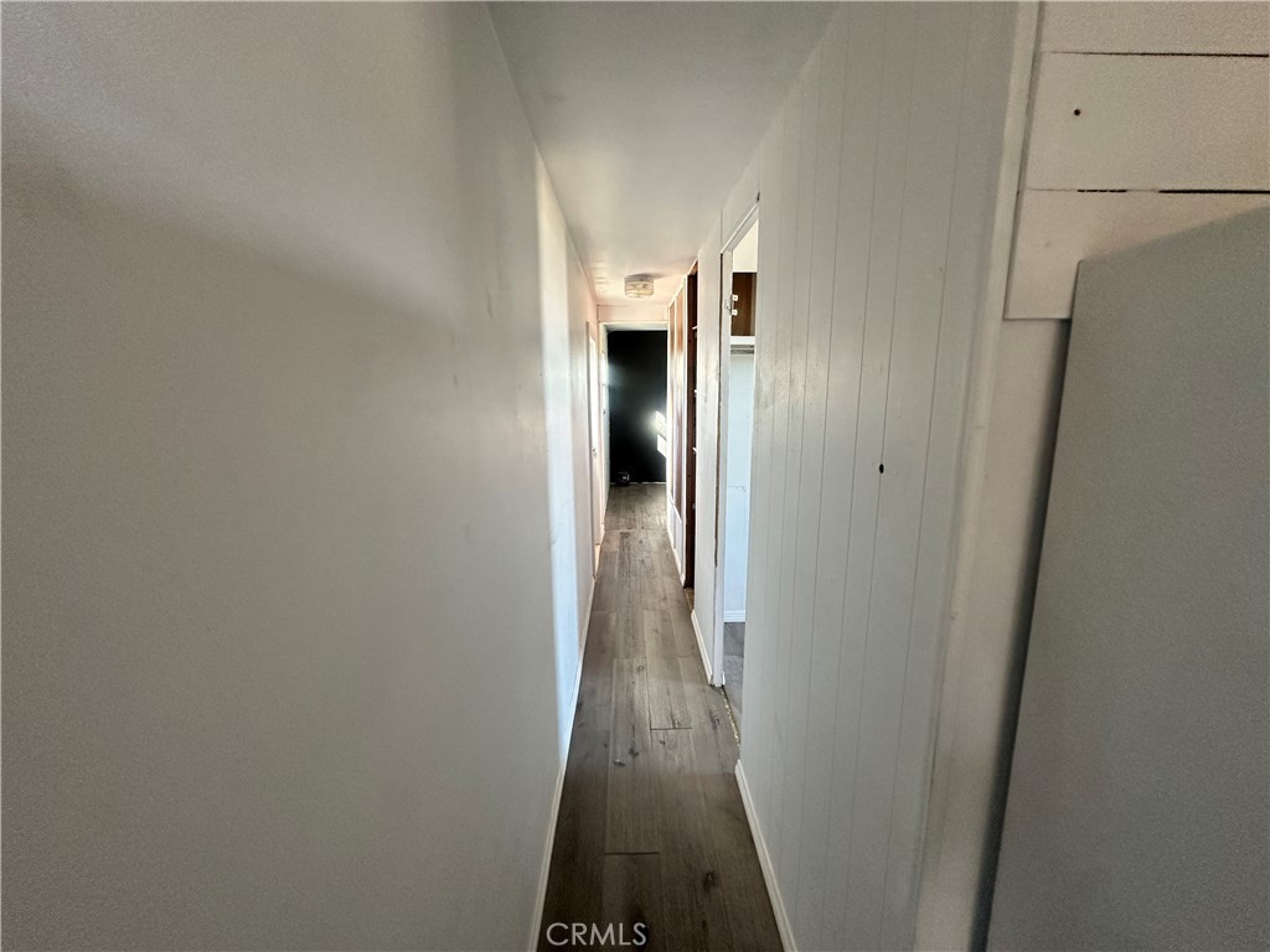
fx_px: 514
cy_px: 476
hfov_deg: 102.1
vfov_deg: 85.7
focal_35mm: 14
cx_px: 635
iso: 250
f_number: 2.2
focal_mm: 2.22
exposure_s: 1/99
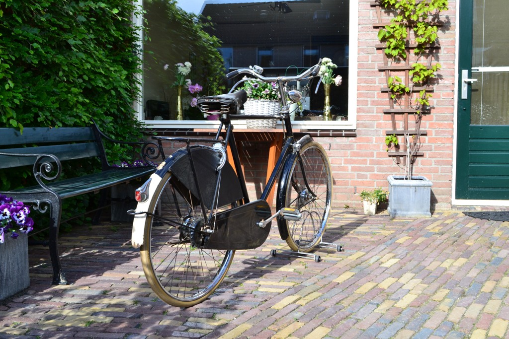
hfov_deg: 49.5
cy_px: 170
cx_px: 254
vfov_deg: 34.2
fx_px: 551
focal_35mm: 39
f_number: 9
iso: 400
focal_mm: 26
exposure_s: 1/160
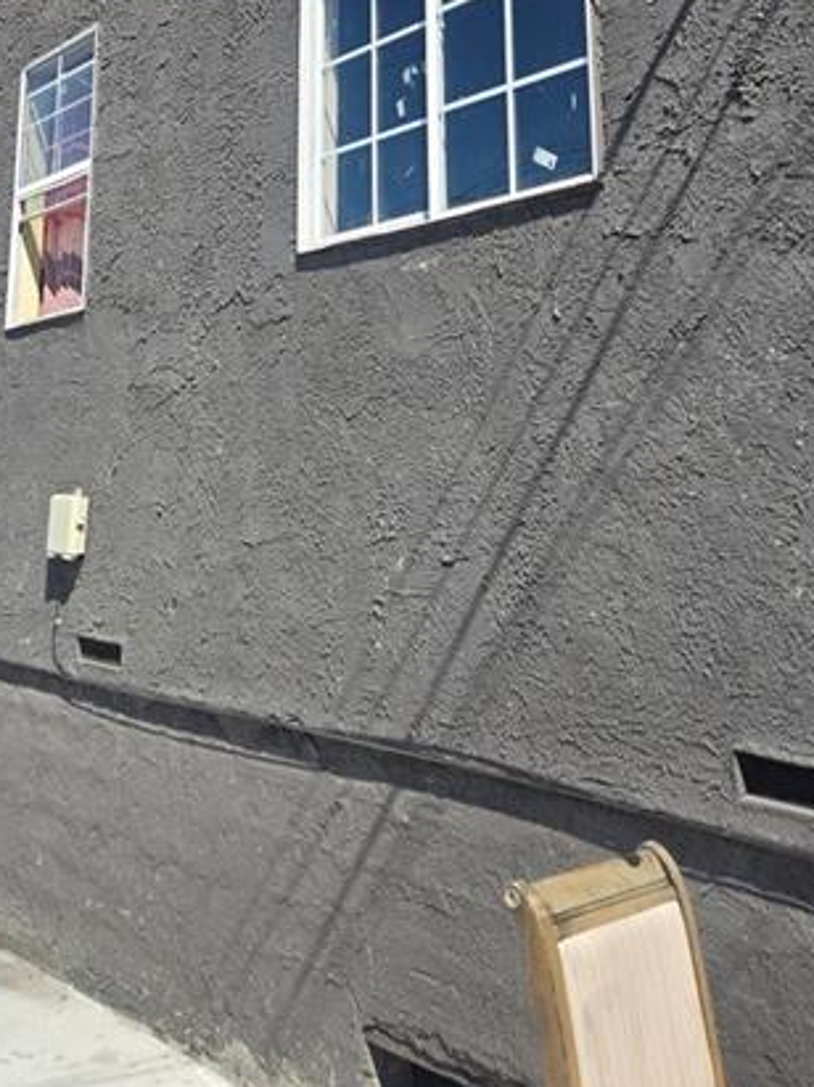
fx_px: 1349
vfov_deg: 41.0
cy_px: 145
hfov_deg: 33.2
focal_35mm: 43
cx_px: 262
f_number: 1.8
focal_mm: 5.4
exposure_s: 1/1265
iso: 25
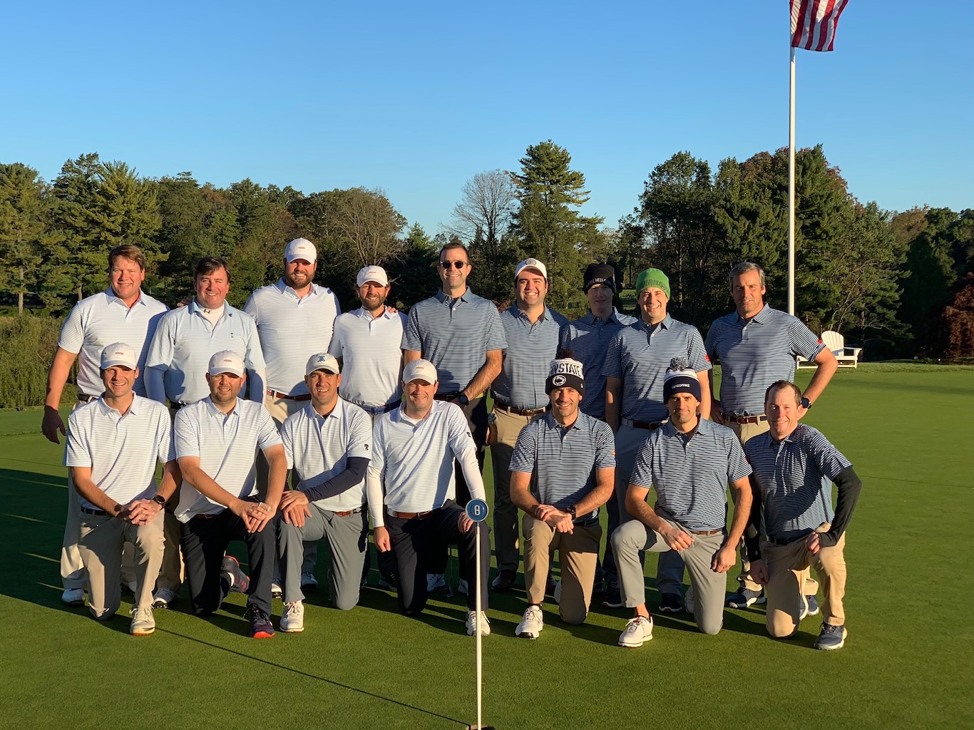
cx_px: 487
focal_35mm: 52
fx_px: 1463
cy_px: 365
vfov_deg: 28.0
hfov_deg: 36.8
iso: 16
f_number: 2.4
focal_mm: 6
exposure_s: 1/773
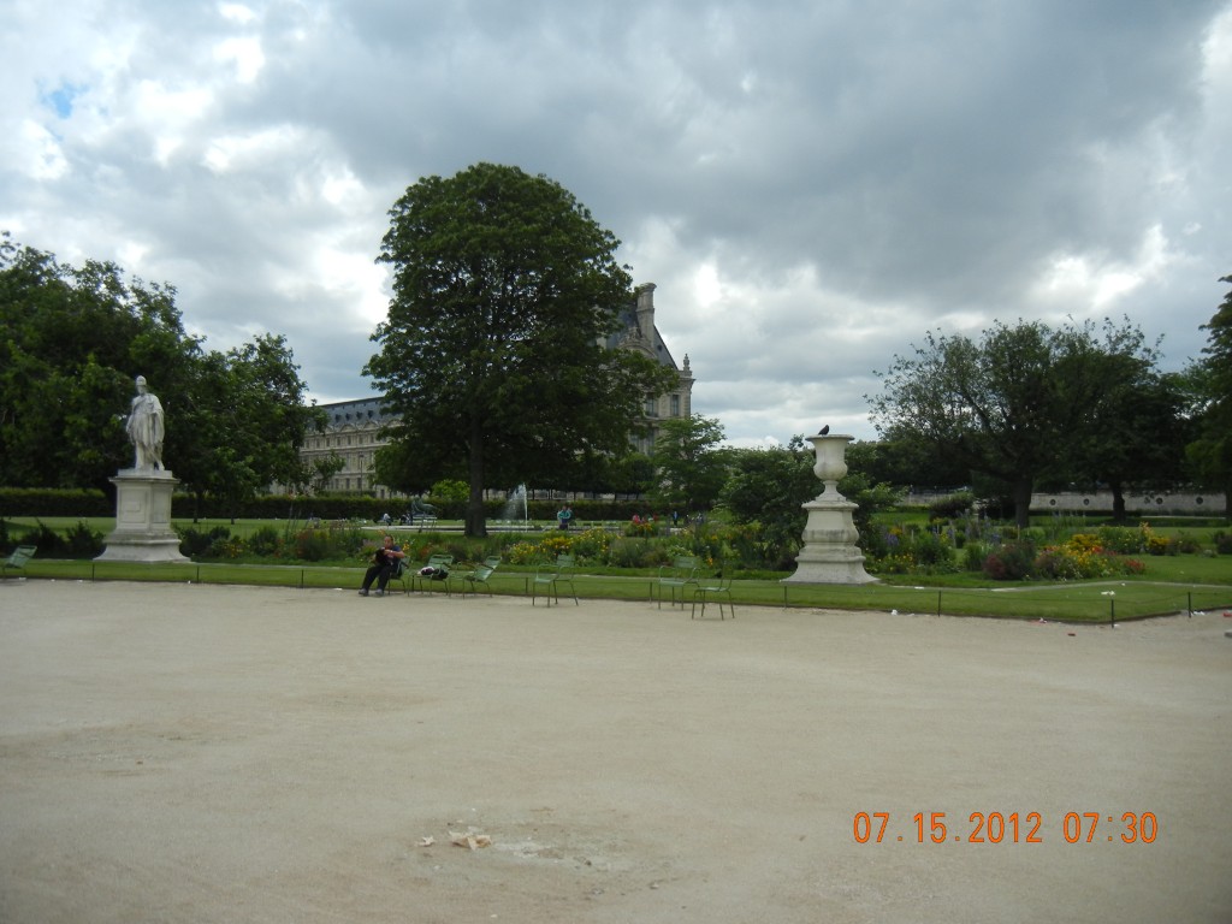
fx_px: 1068
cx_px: 616
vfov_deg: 46.8
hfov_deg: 60.0
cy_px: 462
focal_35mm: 30
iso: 160
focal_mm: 5.4
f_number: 7
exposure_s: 1/354
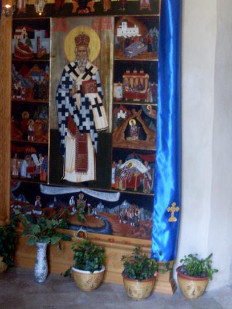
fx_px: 501
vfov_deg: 34.0
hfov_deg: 25.9
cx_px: 66
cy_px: 101
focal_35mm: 56
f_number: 2.8
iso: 200
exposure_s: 1/8
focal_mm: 6.3
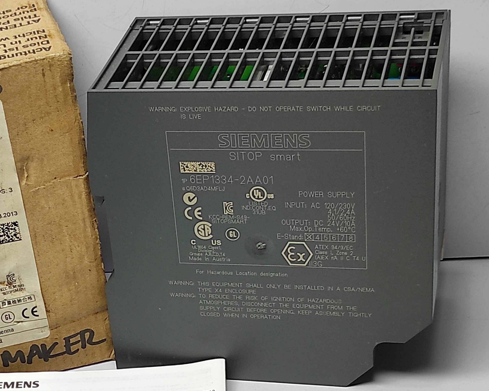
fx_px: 724
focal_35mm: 50
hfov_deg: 35.9
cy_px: 345
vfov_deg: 29.1
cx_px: 84
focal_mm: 5.43
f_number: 1.89
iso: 147
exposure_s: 1/100
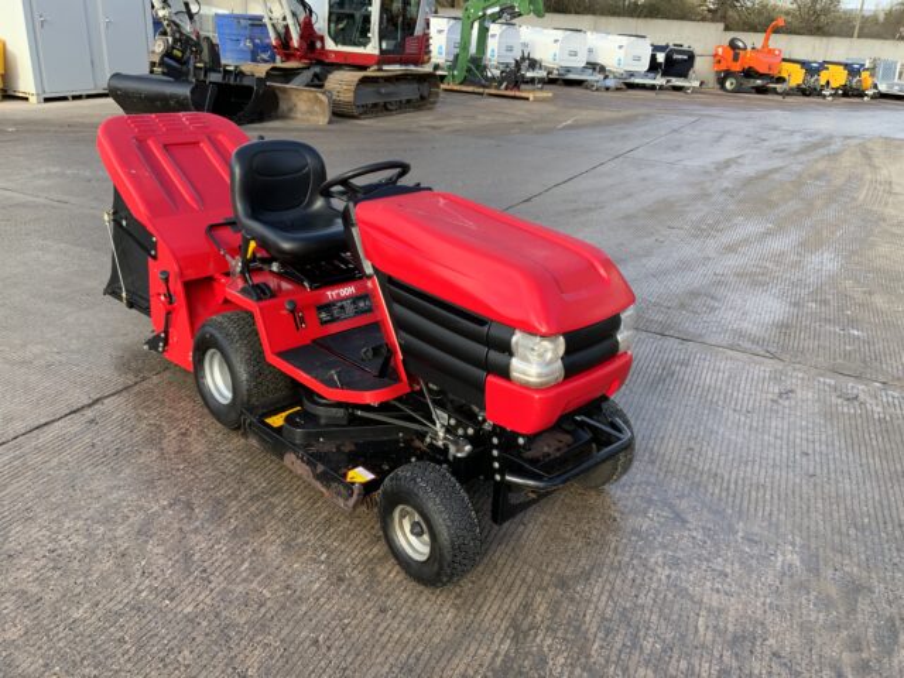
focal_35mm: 29
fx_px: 757
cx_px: 452
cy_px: 339
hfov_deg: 61.7
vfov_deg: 48.2
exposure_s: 1/256
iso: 16
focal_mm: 3
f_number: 1.8
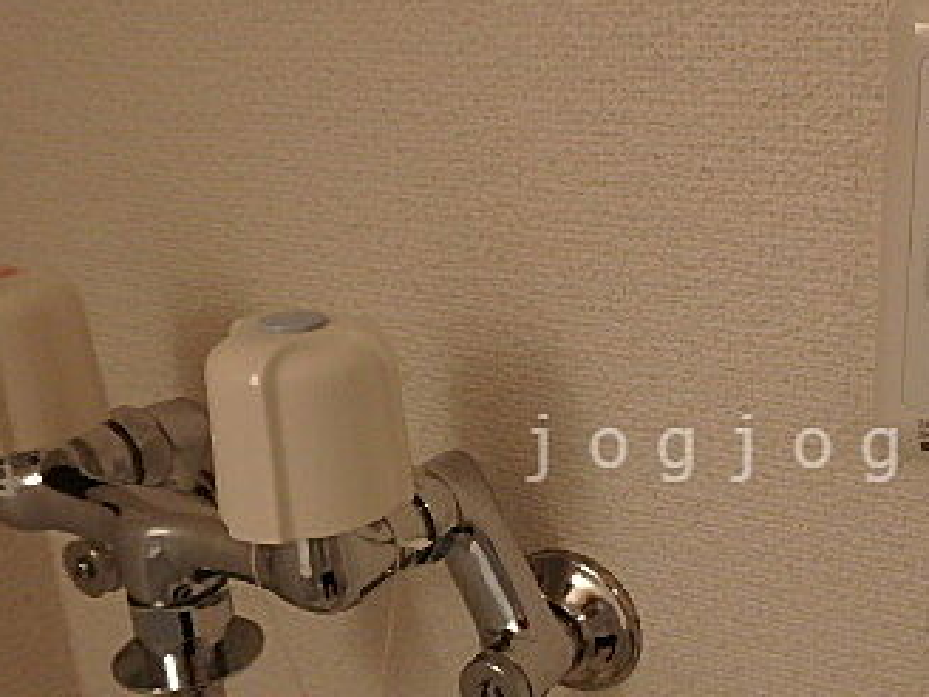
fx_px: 1100
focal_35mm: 41
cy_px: 448
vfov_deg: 34.9
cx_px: 719
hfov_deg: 44.0
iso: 250
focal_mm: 3.7
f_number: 3.5
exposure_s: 1/30
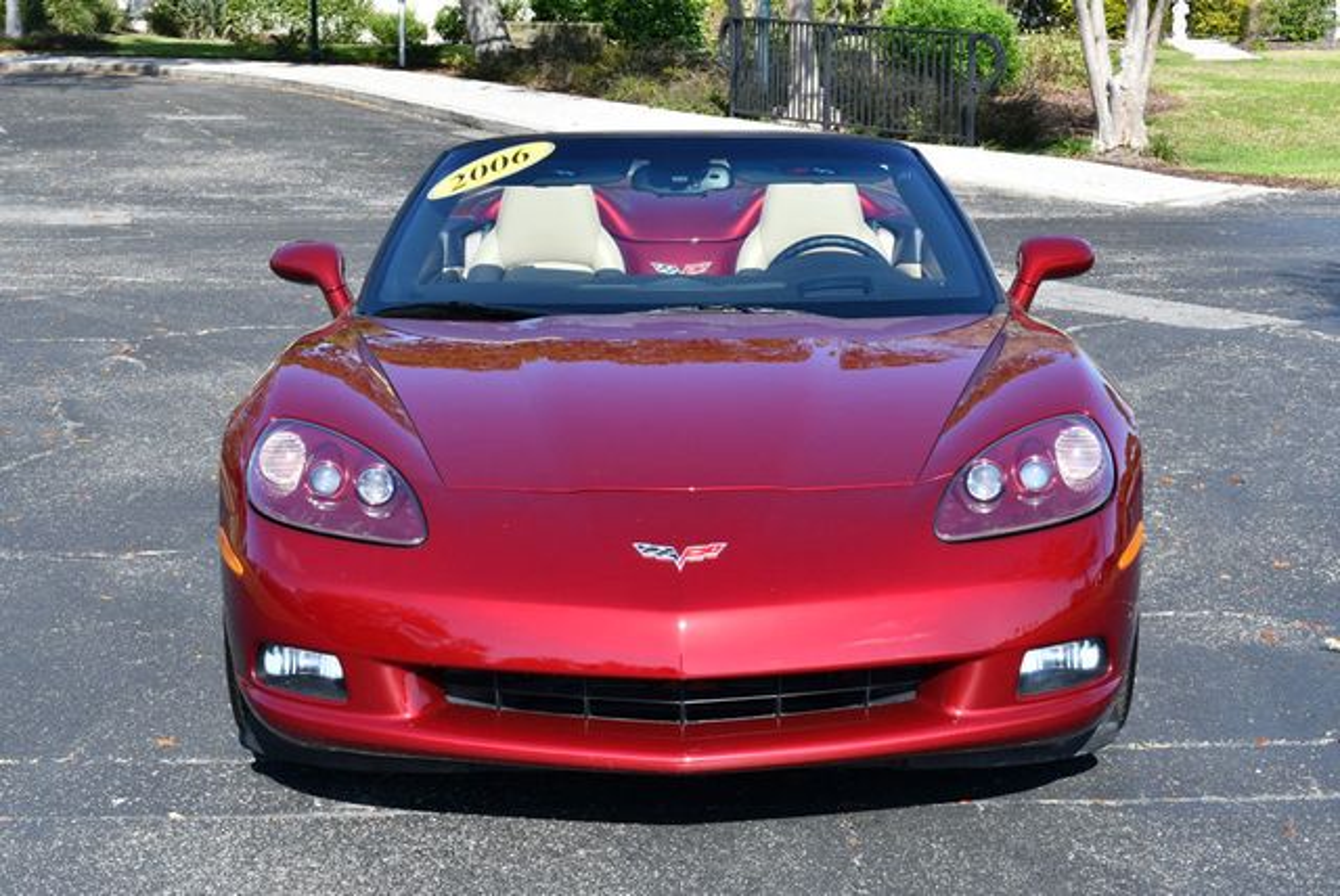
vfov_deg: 19.5
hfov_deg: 28.8
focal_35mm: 70
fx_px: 2608
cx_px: 670
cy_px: 448
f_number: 8
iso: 160
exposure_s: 1/250
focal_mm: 35
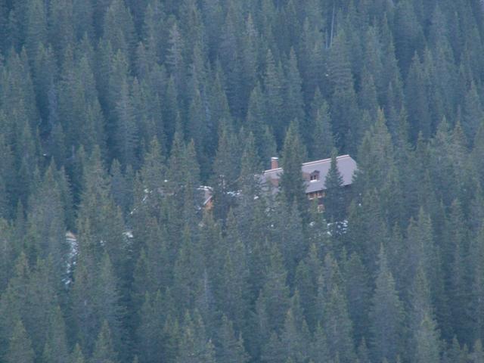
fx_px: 5733
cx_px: 242
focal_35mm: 410
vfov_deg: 3.6
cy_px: 182
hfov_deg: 4.8
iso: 160
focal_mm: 67.95
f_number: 4.5
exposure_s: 1/30
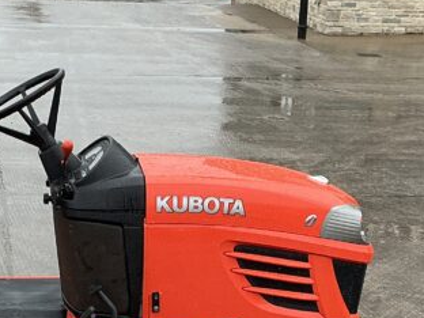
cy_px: 181
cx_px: 124
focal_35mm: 92
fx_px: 1127
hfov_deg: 21.2
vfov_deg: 16.1
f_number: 1.8
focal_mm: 3
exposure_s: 1/519
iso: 25
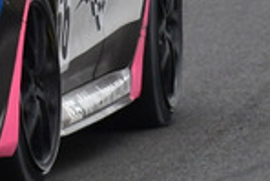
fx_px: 30404
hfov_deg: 0.5
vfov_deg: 0.3
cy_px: -212
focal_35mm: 4050
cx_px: -162
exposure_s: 1/640
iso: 800
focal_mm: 500
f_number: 11
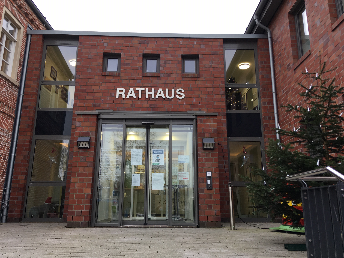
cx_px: 169
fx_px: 298
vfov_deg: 46.8
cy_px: 126
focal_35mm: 30
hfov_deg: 60.0
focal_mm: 4.15
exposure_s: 1/50
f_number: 2.2
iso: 25
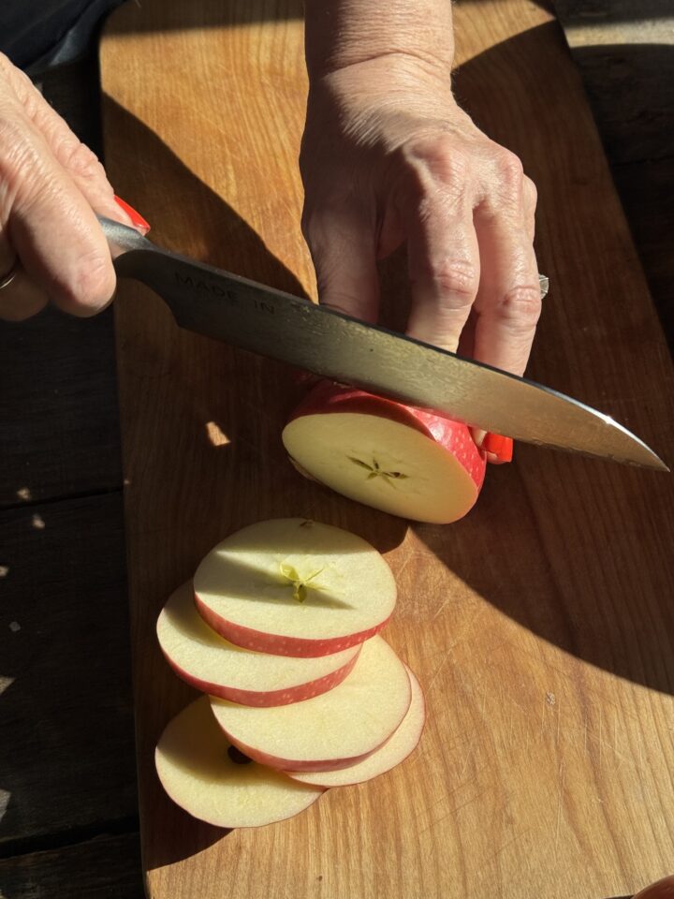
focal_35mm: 48
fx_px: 1246
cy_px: 450
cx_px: 337
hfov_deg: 30.3
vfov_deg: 39.7
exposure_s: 1/6410
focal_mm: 6.76
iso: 64
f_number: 1.78
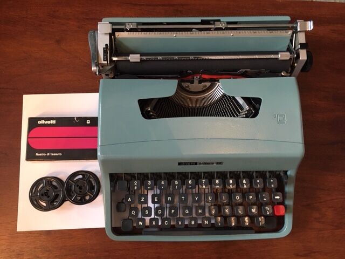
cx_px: 172
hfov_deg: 61.7
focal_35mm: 29
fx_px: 289
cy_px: 130
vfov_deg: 48.2
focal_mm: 4.15
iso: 200
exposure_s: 1/20
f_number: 2.2
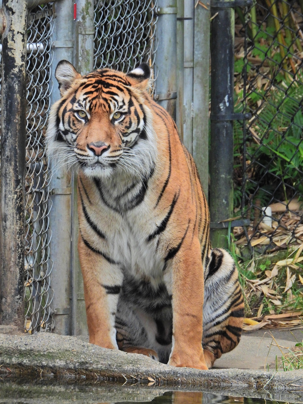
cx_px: 152
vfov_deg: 2.3
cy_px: 202
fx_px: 9920
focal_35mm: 850
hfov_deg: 1.7
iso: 450
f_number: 5.6
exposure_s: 1/250
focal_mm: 152
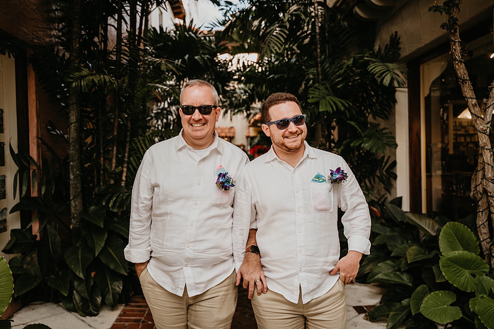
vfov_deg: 40.0
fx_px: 453
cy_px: 164
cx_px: 247
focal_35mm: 33
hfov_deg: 57.2
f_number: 2.8
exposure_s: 1/400
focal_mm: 33
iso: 640
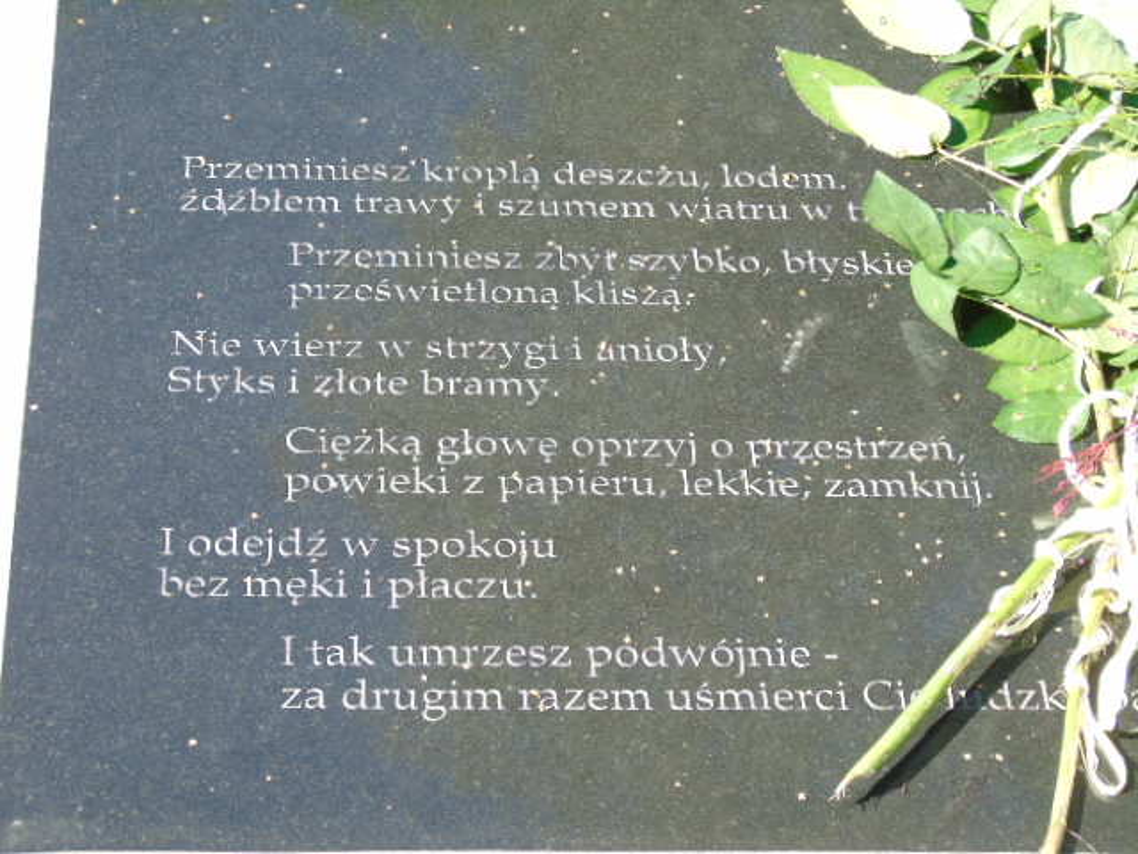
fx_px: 2696
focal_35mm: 82
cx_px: 569
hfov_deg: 23.8
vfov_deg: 18.0
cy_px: 427
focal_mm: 15
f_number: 4.1
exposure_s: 1/125
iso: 80
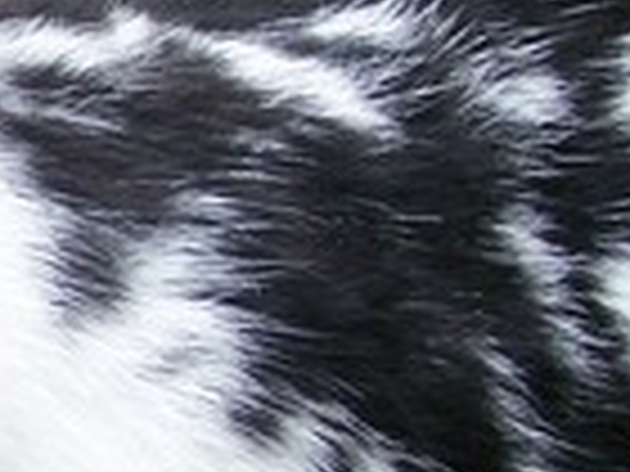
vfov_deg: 5.1
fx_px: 5314
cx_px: -495
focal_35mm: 292
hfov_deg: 6.6
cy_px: 249
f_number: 3.2
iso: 80
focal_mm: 10.7
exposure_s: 1/200
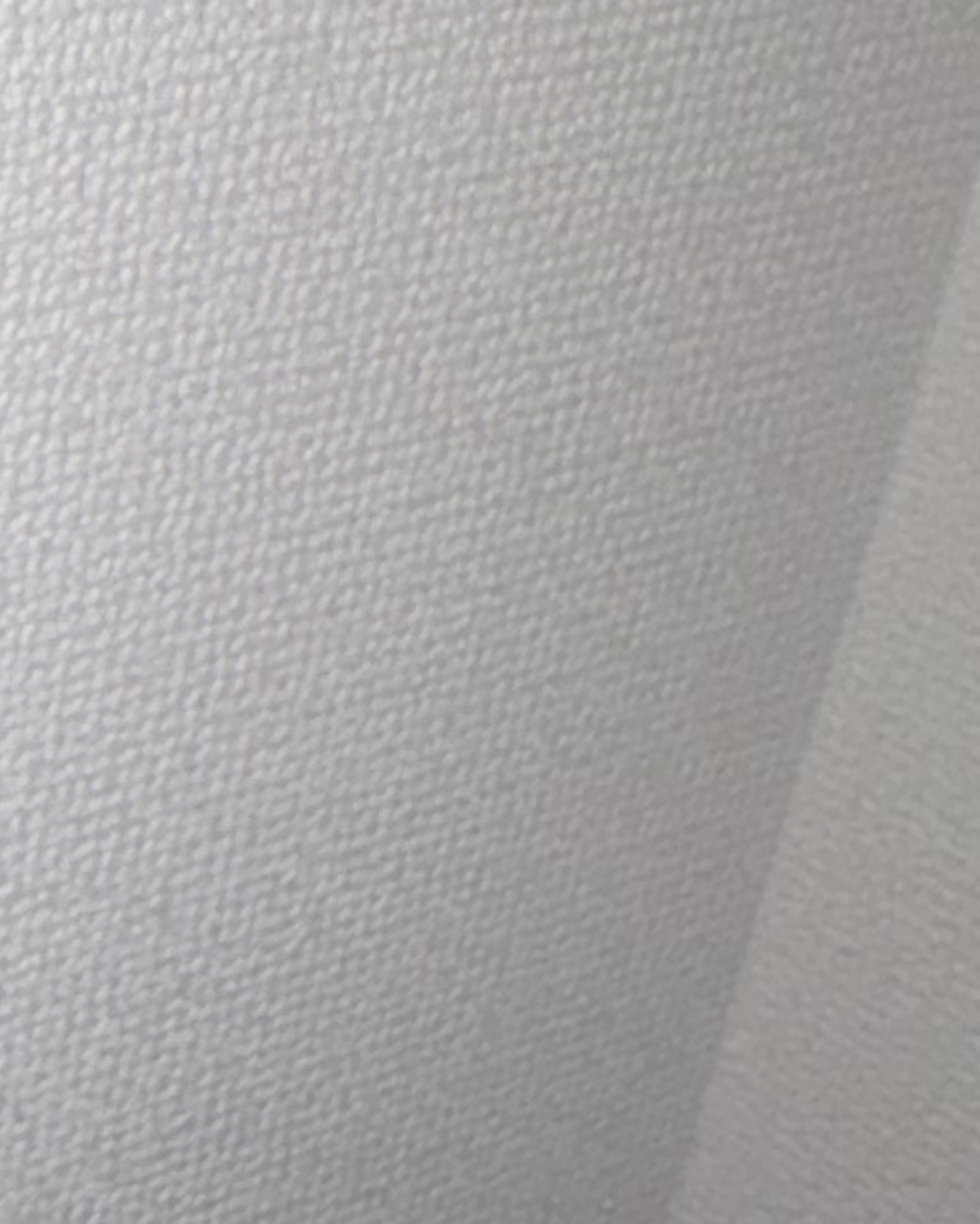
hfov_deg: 18.5
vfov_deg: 30.7
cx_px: -910
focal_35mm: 58
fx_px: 2103
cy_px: 76
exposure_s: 1/121
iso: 16
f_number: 2.2
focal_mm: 2.22
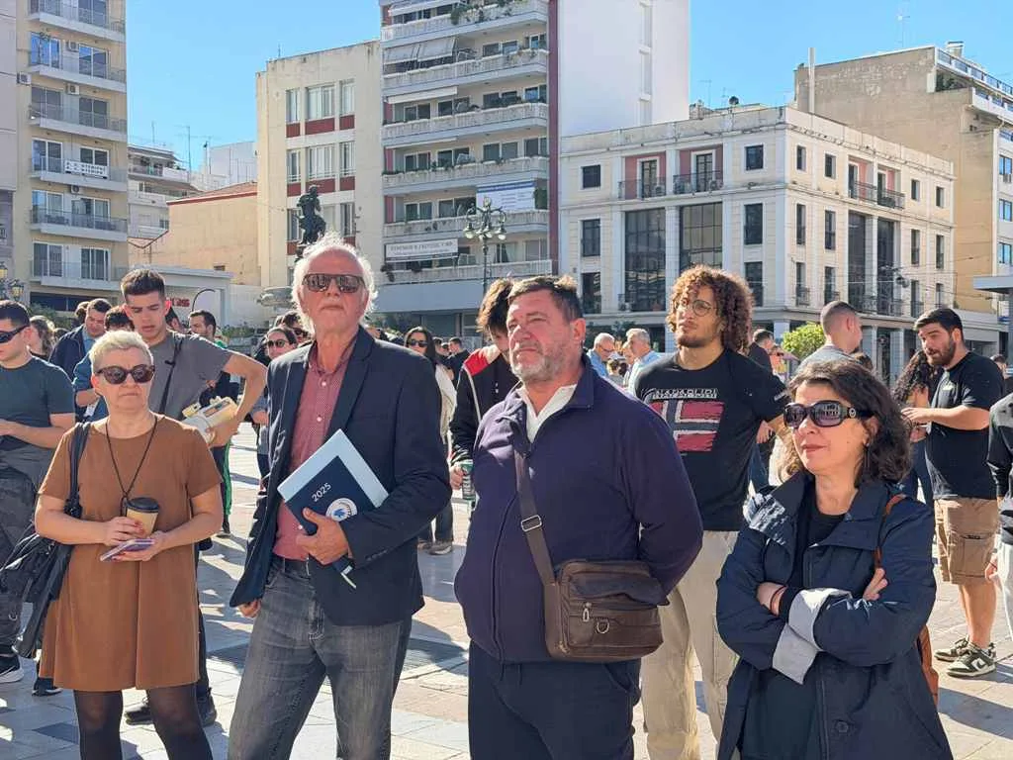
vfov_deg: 30.3
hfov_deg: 39.7
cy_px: 380
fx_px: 1405
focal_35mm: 48
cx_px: 506
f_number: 1.78
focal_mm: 6.76
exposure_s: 1/2577
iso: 100
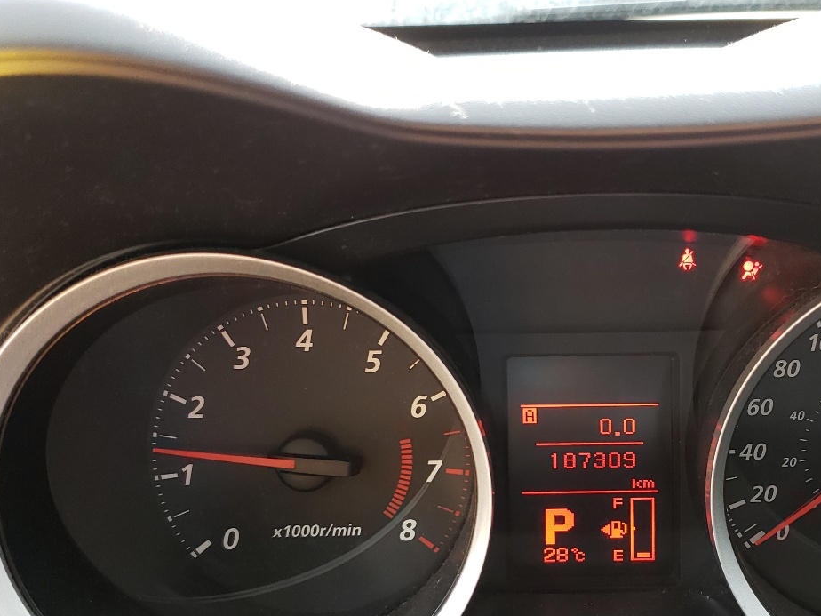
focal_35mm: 45
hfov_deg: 41.1
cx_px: 591
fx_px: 1067
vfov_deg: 31.7
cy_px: 445
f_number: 1.5
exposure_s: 1/120
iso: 85
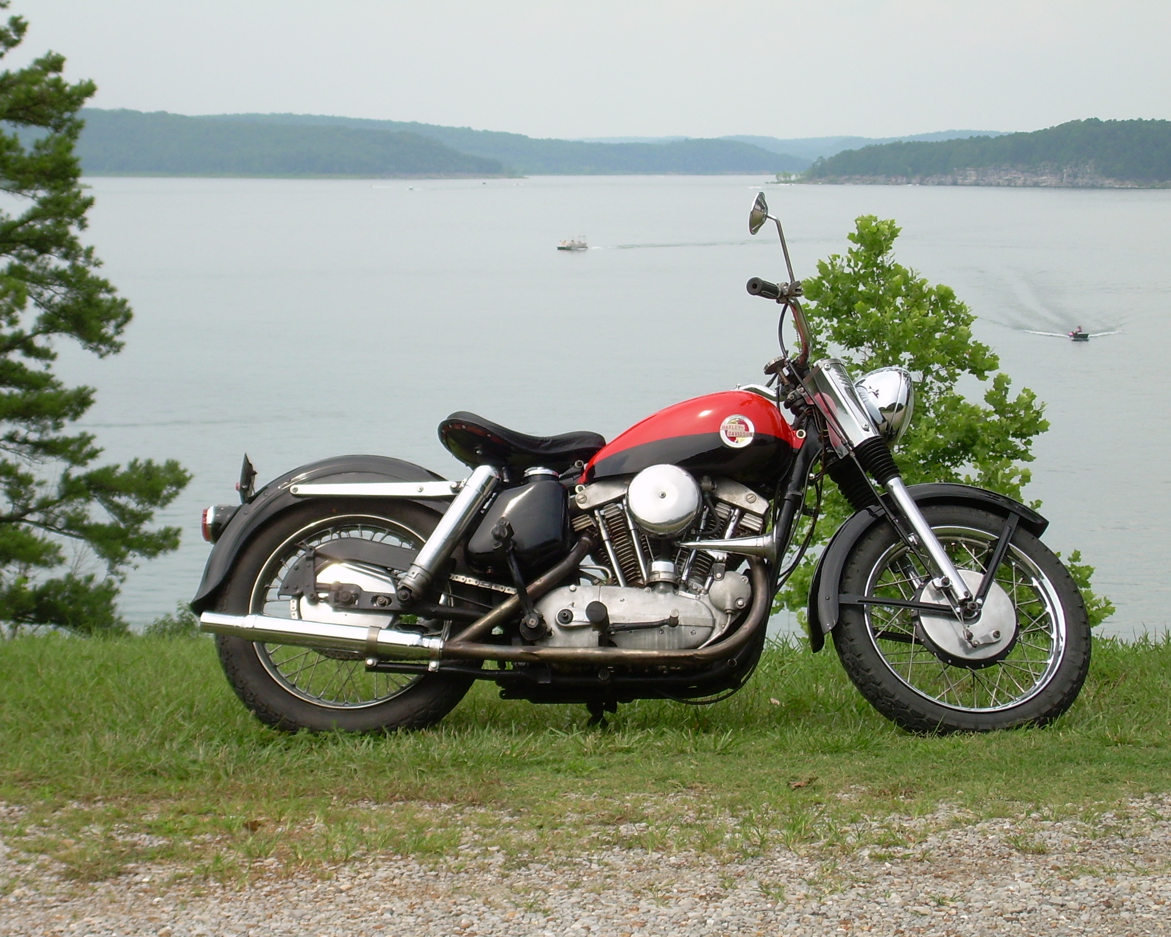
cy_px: 469
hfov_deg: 16.7
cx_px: 560
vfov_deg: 13.4
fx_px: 3986
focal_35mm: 115
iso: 50
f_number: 4.9
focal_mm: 18.9
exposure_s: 1/210
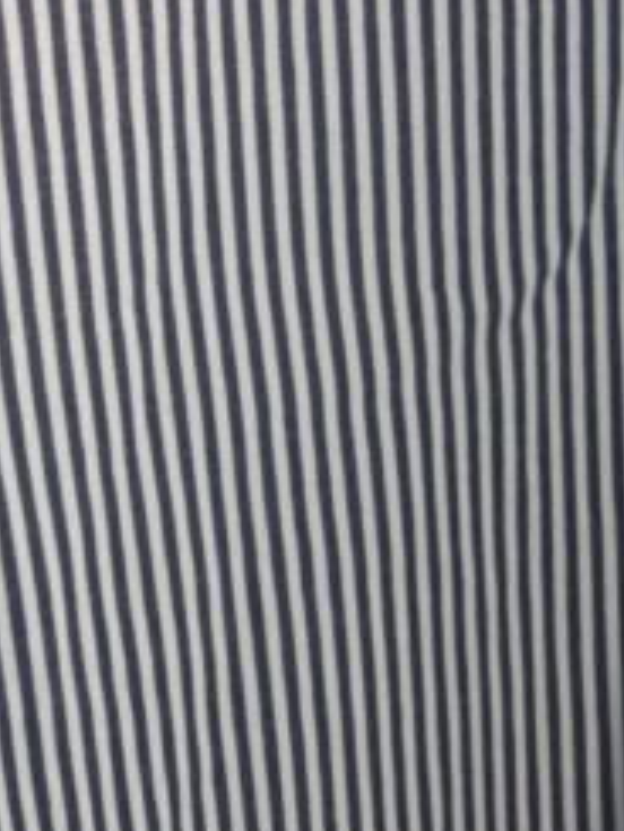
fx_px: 1801
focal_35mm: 75
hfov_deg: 18.3
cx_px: -190
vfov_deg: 22.1
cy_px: -366
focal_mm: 5.54
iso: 400
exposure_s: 1/30
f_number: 1.8
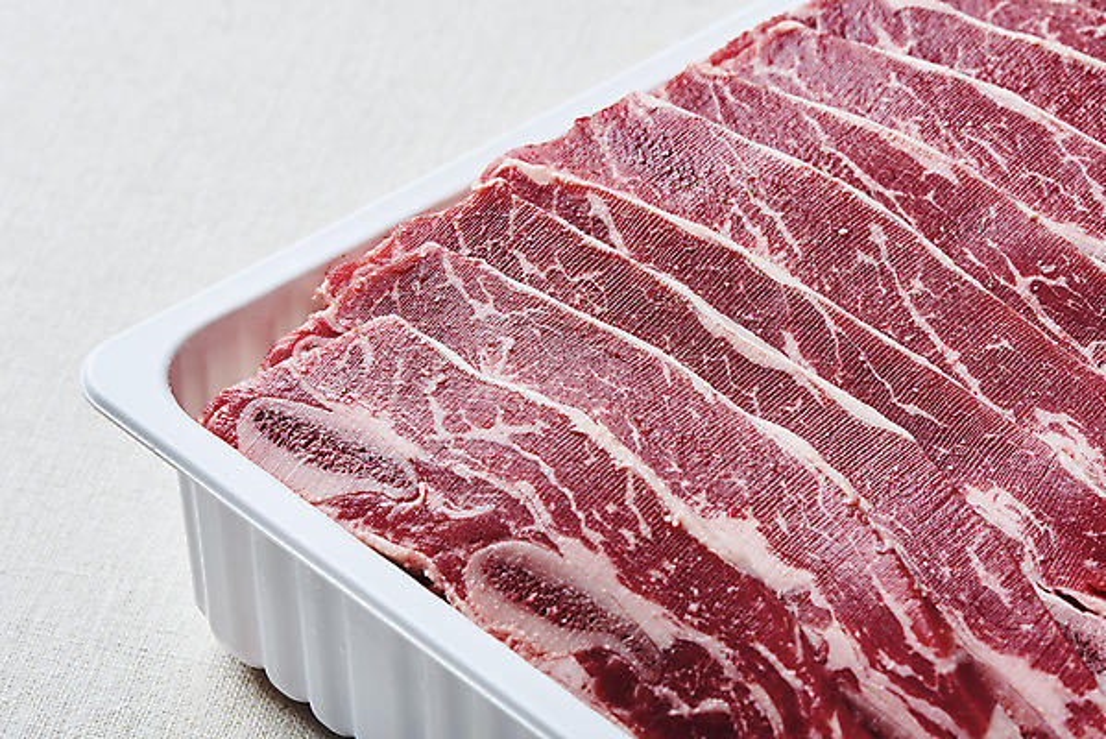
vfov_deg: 13.1
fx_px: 3227
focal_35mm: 105
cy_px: 370
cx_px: 553
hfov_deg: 19.4
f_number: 20
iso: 100
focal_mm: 105
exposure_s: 1/125
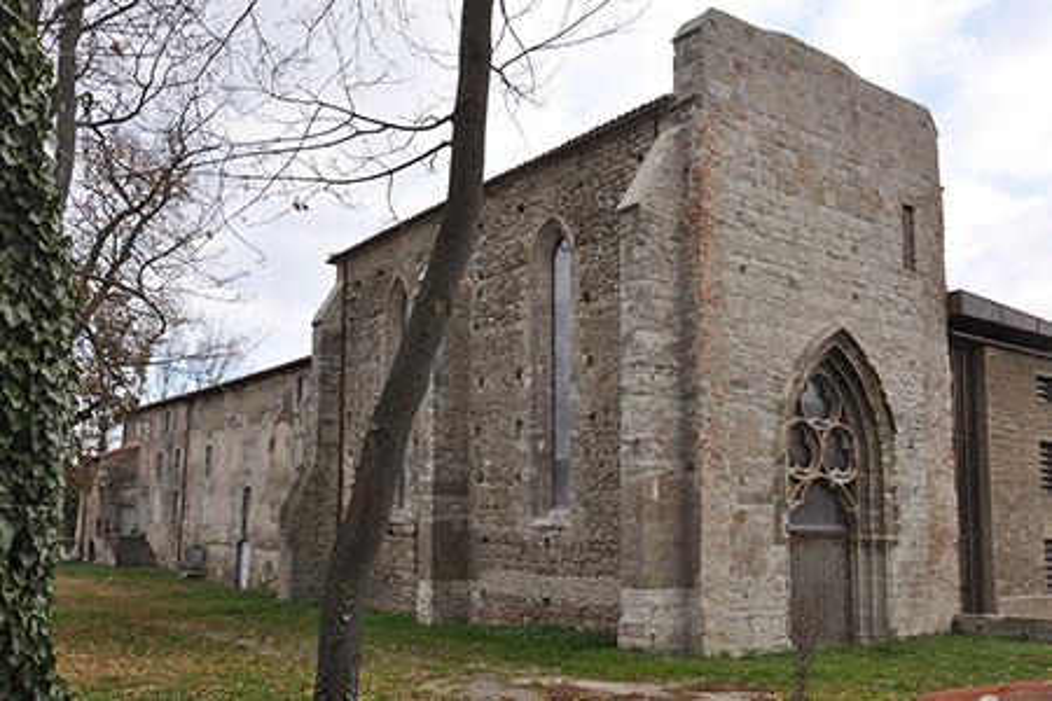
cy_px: 350
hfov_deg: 59.5
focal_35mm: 32
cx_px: 526
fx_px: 920
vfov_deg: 41.7
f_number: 9
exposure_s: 1/80
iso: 200
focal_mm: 21
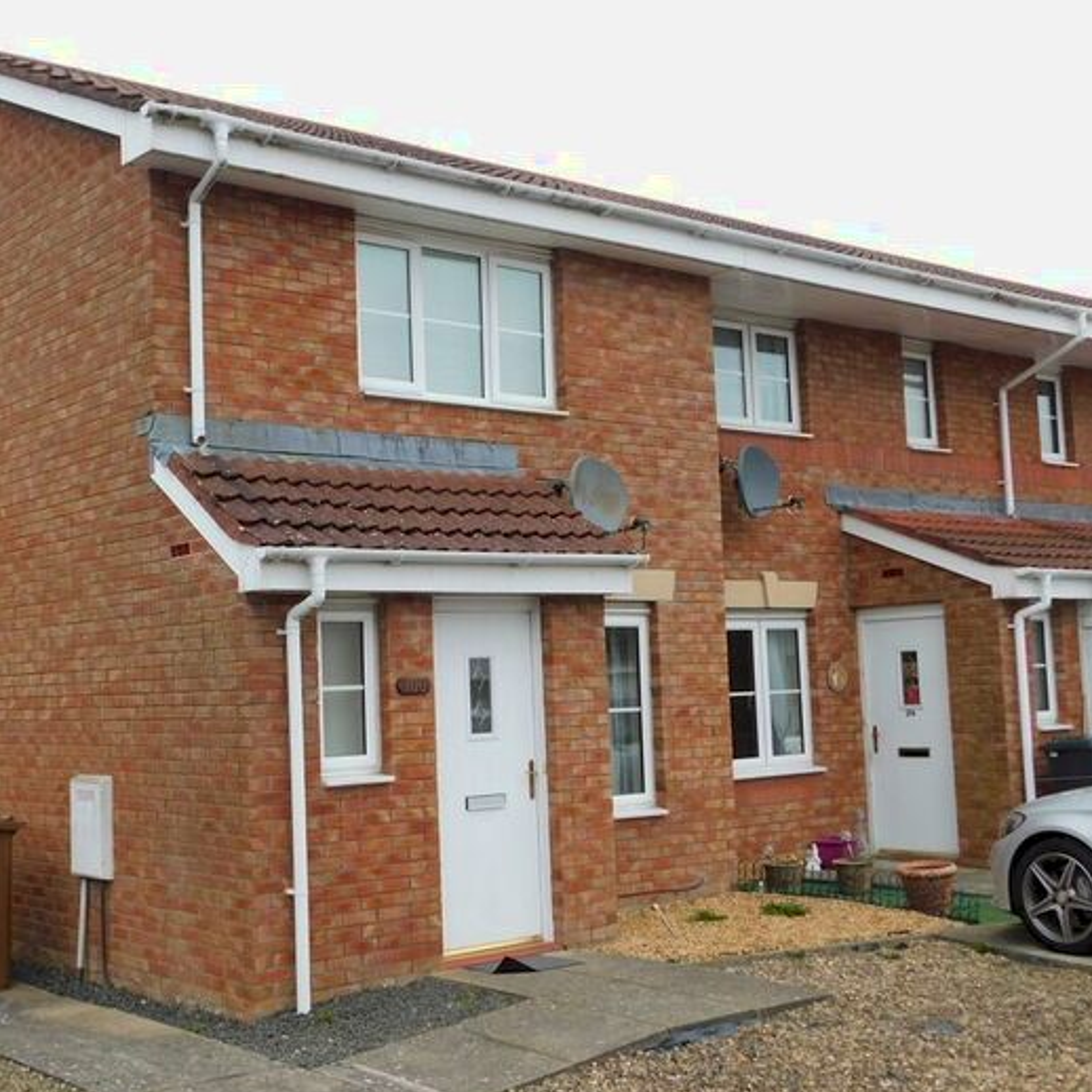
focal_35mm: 43
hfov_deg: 38.9
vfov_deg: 39.2
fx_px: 1535
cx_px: 396
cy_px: 551
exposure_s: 1/160
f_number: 3.5
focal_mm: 6.3
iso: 125
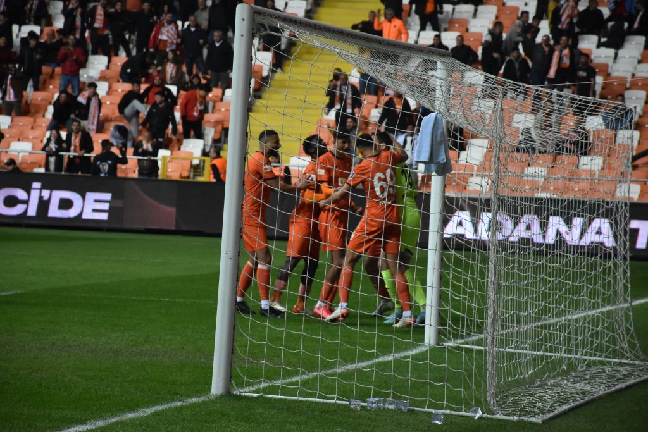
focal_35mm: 183
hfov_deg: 11.2
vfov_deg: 7.5
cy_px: 216
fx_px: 3294
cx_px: 324
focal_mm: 122
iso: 1600
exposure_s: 1/250
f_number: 5.6
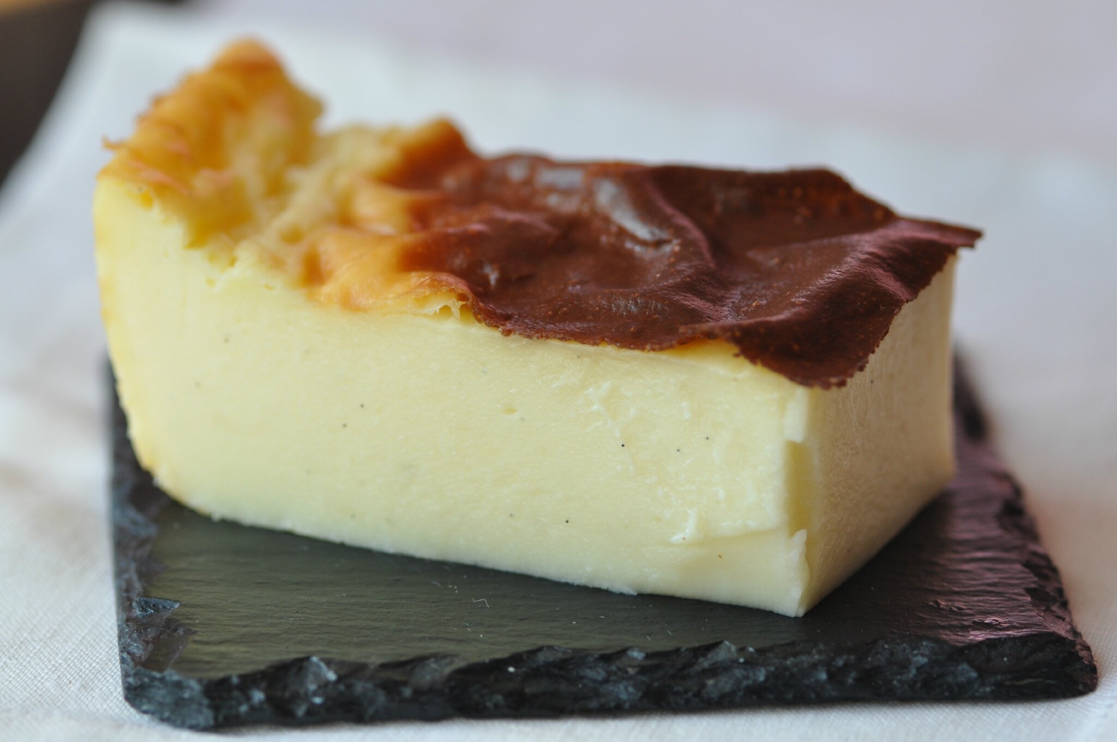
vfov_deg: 8.7
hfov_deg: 13.1
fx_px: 4881
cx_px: 558
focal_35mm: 158
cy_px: 371
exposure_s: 1/400
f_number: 5
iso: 400
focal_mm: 105
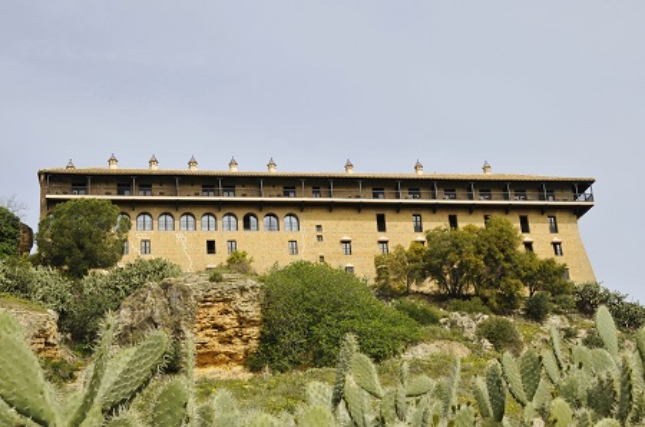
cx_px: 322
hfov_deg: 35.1
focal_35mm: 57
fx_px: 1019
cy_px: 214
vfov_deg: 23.7
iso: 200
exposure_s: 1/320
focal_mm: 38
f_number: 9
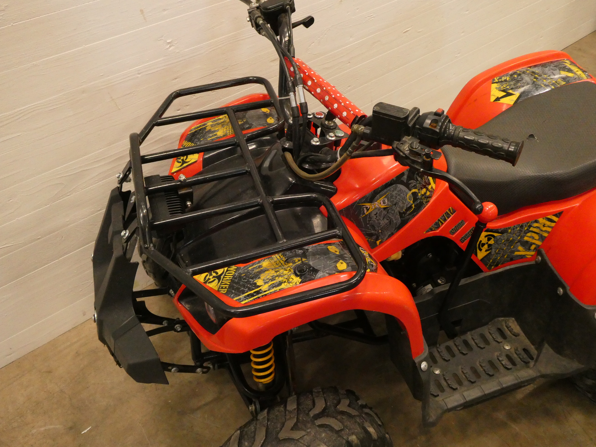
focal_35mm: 33
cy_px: 224
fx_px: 568
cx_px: 298
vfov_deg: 42.9
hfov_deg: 55.4
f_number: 3.6
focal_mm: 5.8
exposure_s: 1/80
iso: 800
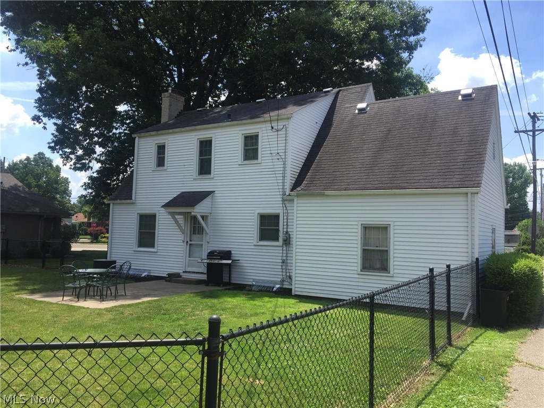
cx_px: 272
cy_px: 204
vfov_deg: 48.2
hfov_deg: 61.7
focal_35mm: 29
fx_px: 456
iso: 32
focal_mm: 4.15
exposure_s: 1/1276
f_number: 2.2
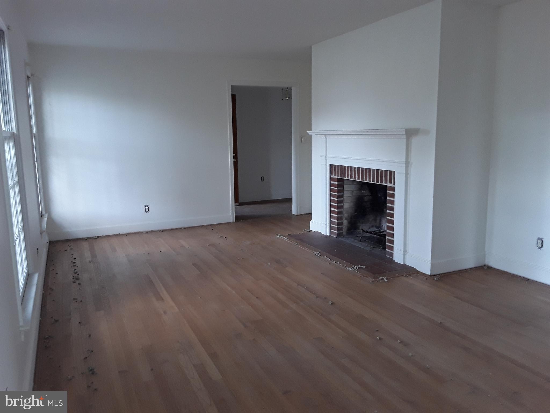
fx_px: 429
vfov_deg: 51.4
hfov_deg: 65.3
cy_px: 206
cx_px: 275
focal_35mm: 27
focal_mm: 2.91
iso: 100
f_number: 1.9
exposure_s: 1/30
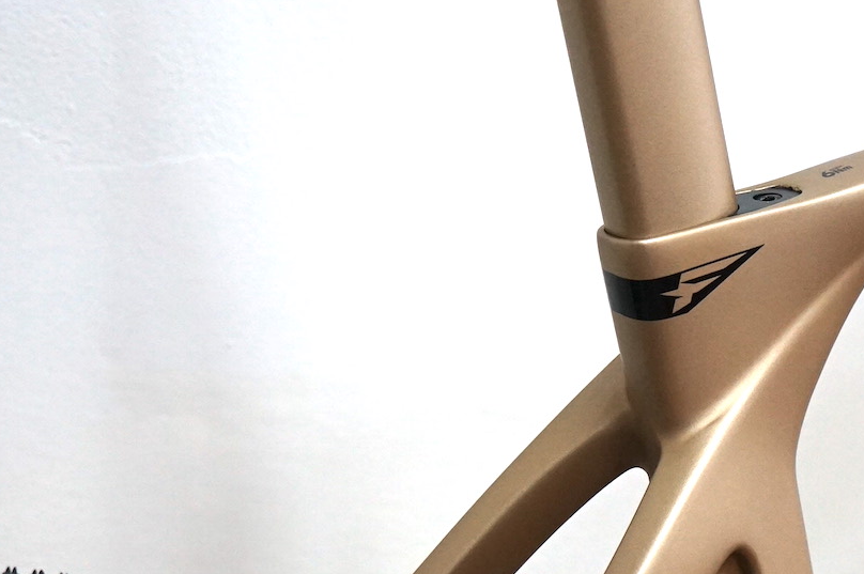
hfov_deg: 22.1
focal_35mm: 91
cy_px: 398
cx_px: 683
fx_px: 2182
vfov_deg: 15.0
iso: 1600
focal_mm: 35
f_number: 4.5
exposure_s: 1/160
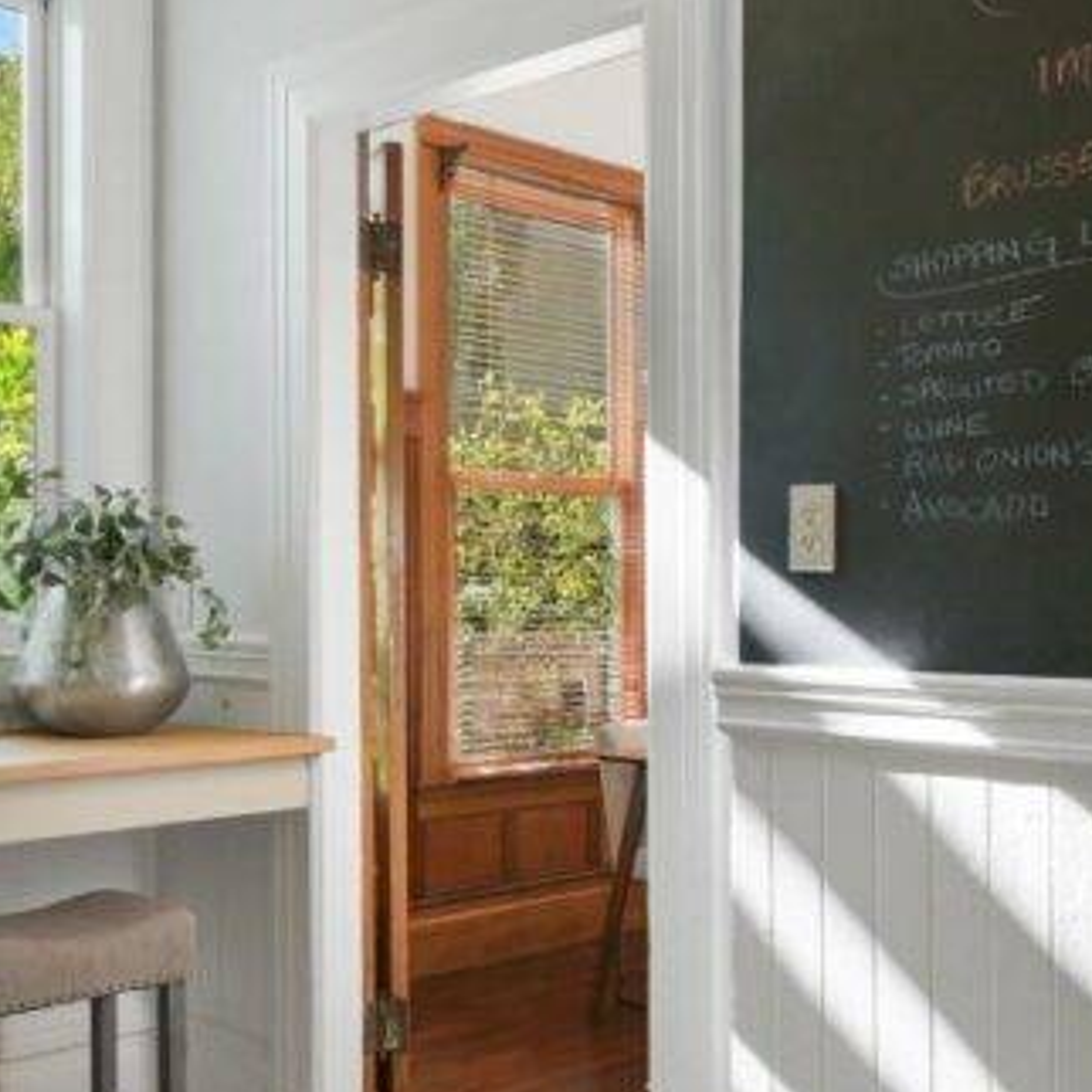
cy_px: 607
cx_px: 485
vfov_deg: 36.7
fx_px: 1642
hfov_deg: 36.7
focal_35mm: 46
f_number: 11
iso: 400
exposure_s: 1/50
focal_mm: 17
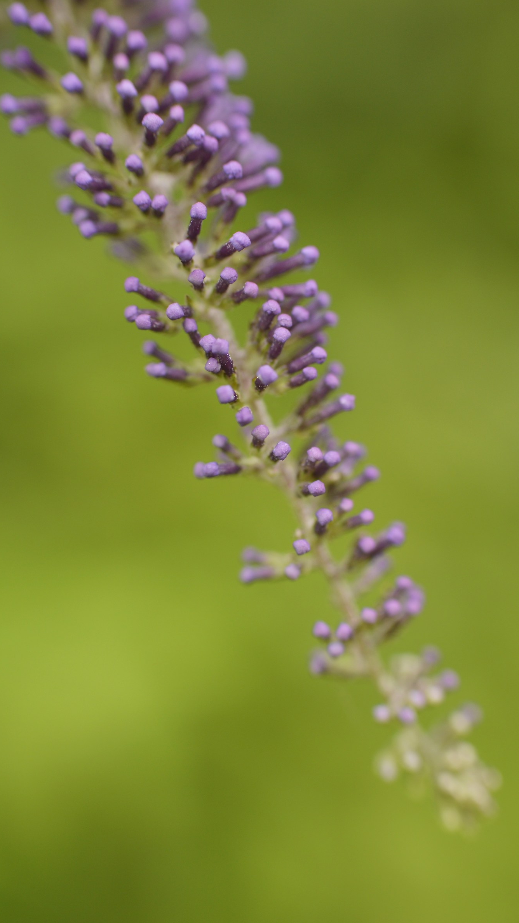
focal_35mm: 56
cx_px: 300
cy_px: 459
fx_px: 1358
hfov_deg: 21.6
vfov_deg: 37.5
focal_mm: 35
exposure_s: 1/200
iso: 100
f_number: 2.8
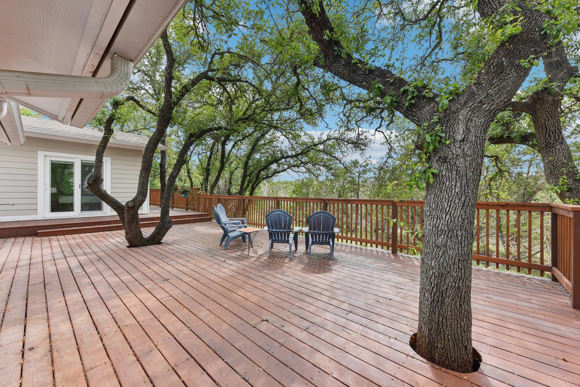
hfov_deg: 104.3
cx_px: 290
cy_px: 194
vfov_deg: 81.2
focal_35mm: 14
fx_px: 226
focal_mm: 14
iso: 100
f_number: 8
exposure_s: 1/100
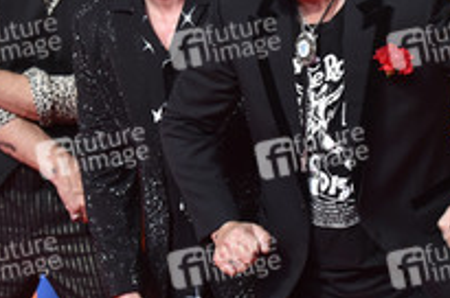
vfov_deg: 7.8
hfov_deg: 11.7
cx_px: 254
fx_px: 2197
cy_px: 99
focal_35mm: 176
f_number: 3.5
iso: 2500
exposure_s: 1/320
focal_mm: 80
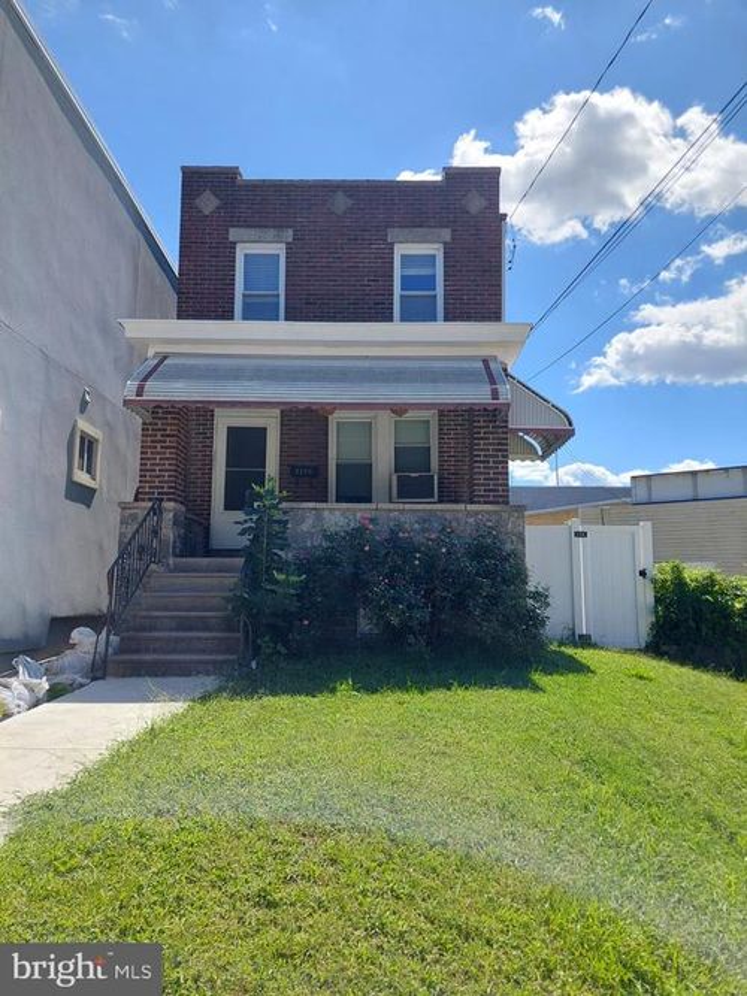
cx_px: 374
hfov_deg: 56.8
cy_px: 498
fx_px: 691
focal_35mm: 24
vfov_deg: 71.6
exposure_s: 1/1024
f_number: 1.8
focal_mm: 5.23
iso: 40
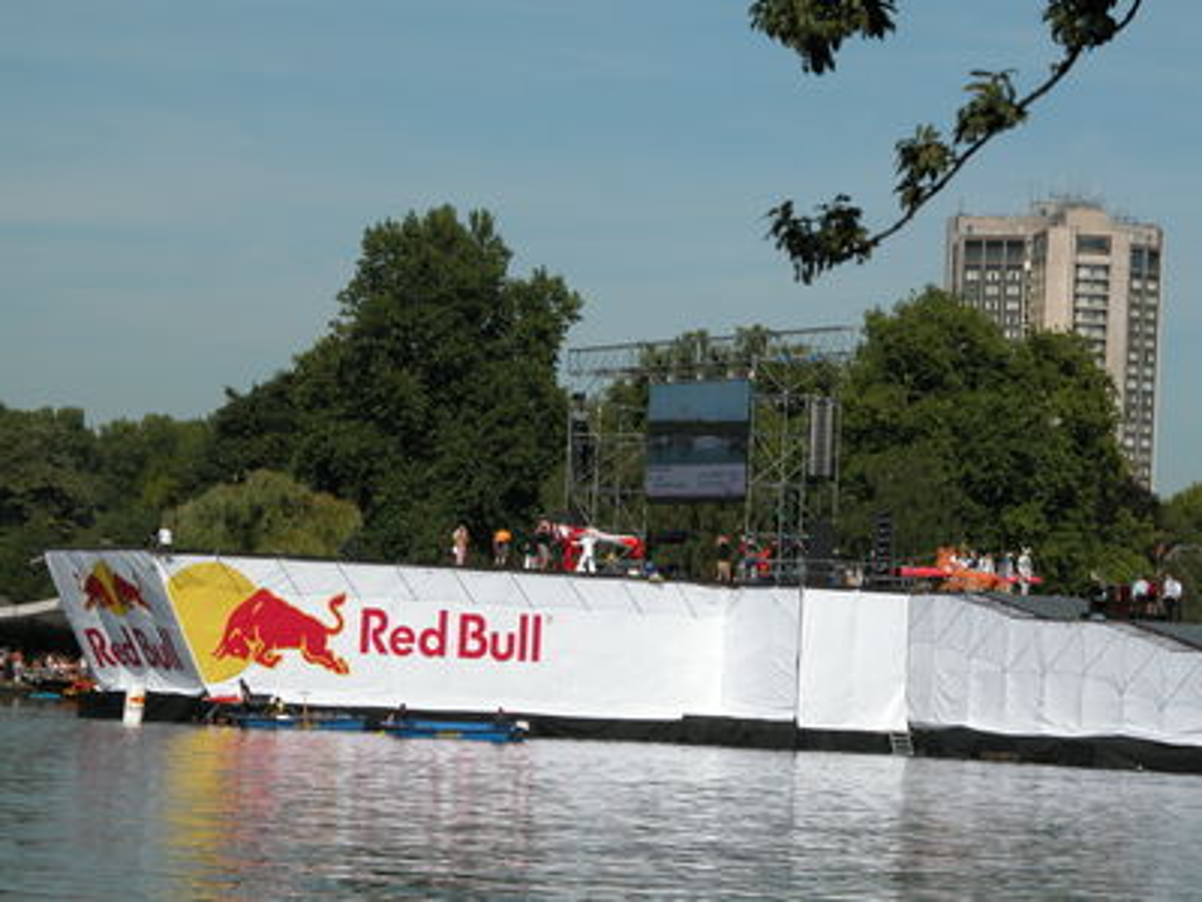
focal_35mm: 136
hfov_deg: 14.5
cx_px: 601
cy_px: 451
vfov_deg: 10.9
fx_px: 4722
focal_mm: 34.7
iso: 100
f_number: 6.8
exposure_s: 1/607
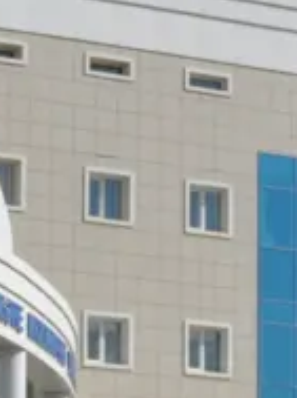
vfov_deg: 11.6
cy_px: 559
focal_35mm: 165
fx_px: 1894
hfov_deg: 8.8
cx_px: -82
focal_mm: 18
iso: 200
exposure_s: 1/200
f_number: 14
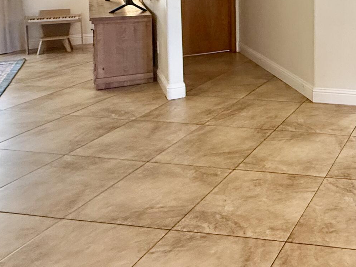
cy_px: -8
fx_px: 432
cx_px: 410
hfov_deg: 36.4
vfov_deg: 31.4
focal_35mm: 42
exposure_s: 1/60
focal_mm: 2.22
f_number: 2.2
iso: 320
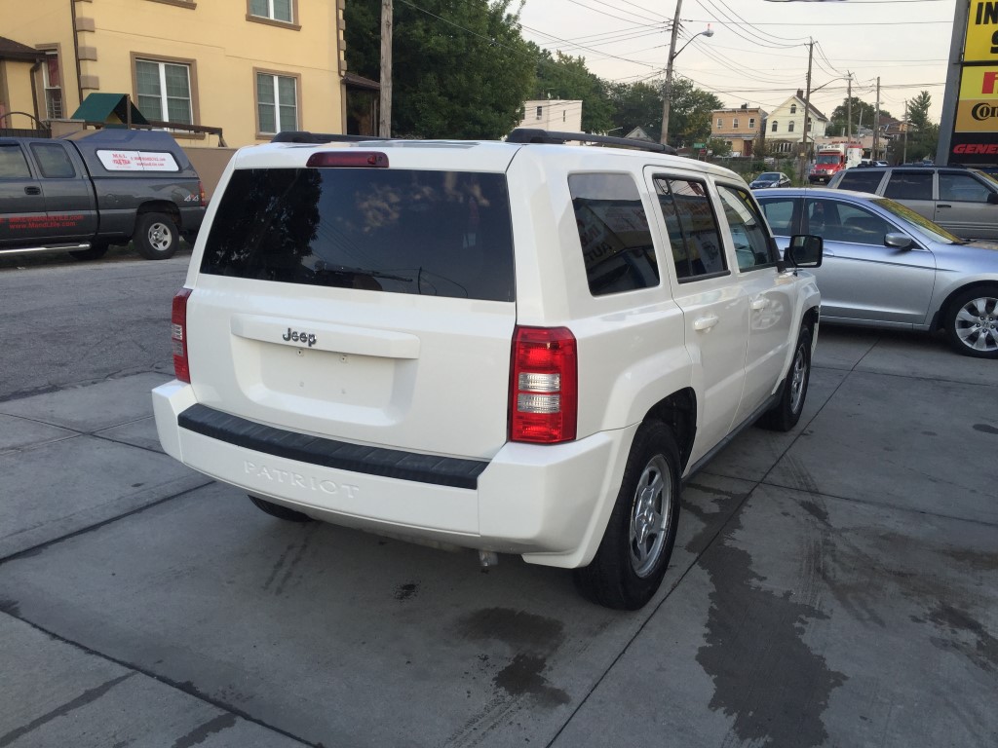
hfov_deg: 61.7
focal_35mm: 29
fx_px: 836
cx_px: 499
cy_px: 374
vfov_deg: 48.2
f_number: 2.2
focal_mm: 4.15
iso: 32
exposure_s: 1/380
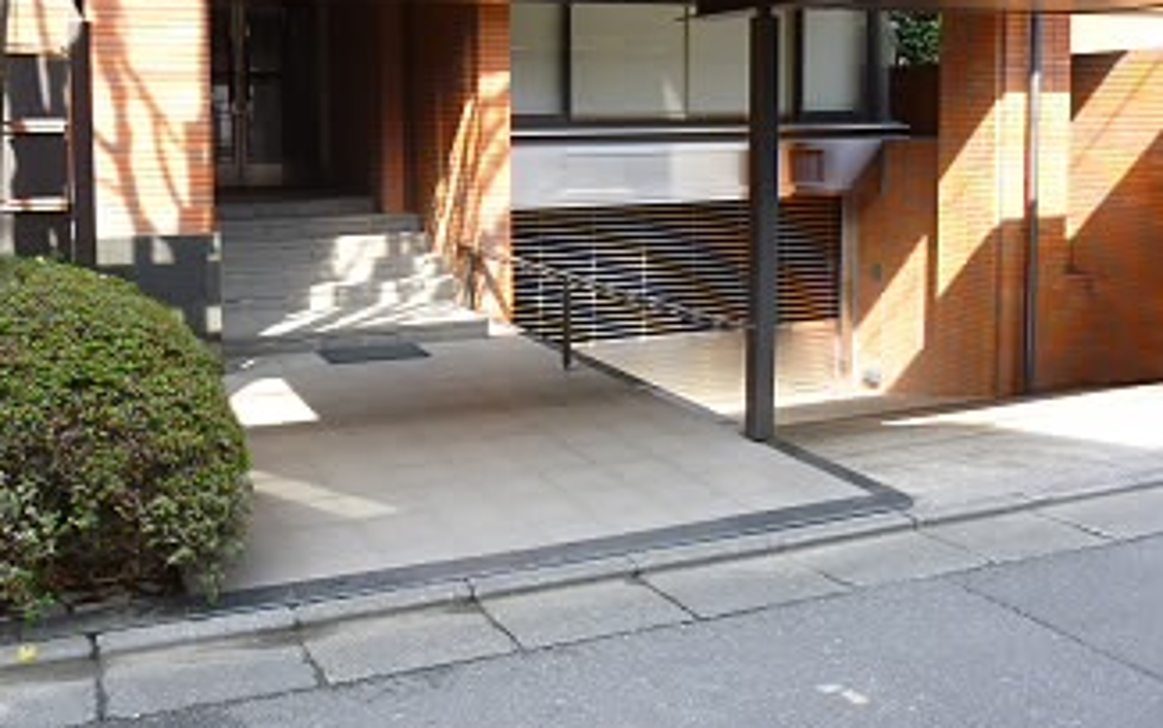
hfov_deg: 54.8
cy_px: 212
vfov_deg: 35.7
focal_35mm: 35
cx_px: 450
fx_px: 1110
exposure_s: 1/80
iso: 100
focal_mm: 4.5
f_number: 3.1
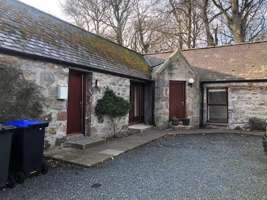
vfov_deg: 48.2
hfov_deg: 61.7
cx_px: 133
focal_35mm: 29
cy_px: 99
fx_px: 224
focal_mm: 3.99
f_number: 1.8
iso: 20
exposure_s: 1/152
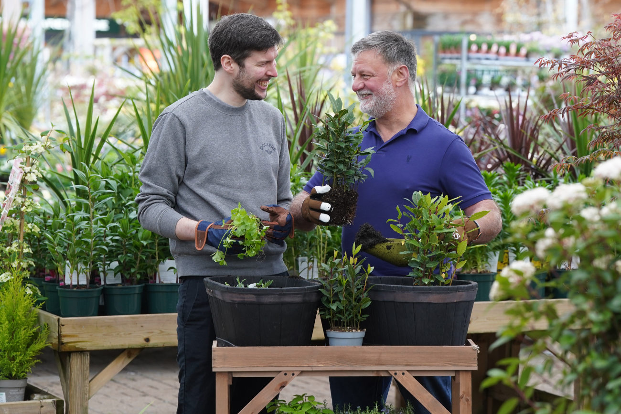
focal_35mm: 111
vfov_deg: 12.3
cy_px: 207
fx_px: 1915
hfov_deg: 18.4
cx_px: 310
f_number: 5
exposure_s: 1/160
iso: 1000
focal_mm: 111
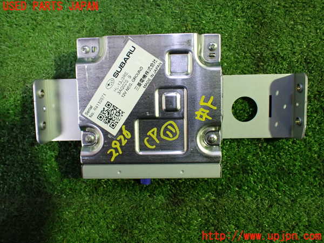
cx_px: 162
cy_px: 122
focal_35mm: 30
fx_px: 281
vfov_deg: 46.8
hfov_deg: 60.0
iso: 800
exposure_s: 1/80
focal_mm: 5.4
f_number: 2.3
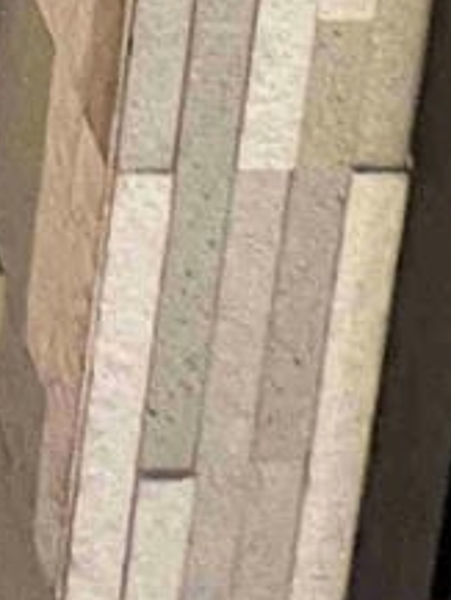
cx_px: -636
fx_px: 1666
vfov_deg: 9.9
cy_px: -1449
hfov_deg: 12.2
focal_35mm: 96
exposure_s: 1/60
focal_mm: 1.57
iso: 800
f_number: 1.8
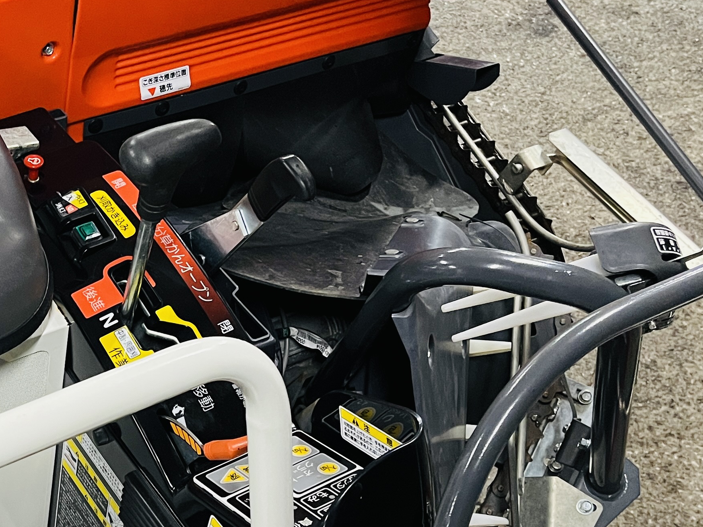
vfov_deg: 24.3
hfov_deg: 30.5
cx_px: 44
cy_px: 365
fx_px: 1218
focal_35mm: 60
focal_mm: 5.1
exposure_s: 1/60
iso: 500
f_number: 1.6
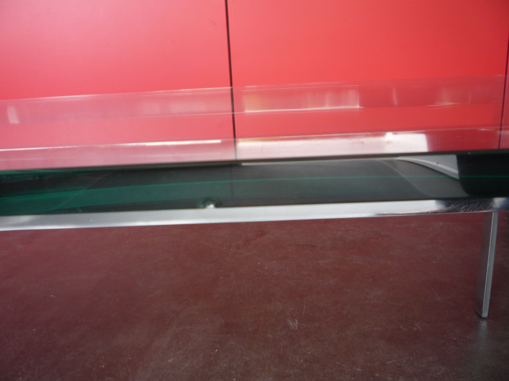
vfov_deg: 46.8
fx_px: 441
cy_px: 190
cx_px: 254
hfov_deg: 60.0
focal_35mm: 30
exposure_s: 1/30
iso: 125
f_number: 3.3
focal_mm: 5.2
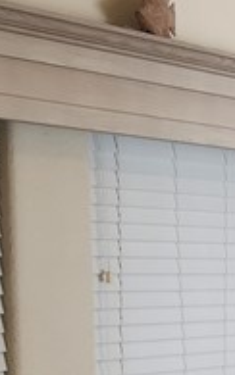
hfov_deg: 8.7
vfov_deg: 16.0
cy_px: 365
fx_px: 1311
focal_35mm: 128
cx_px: 666
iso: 125
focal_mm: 5.4
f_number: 1.8
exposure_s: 1/120
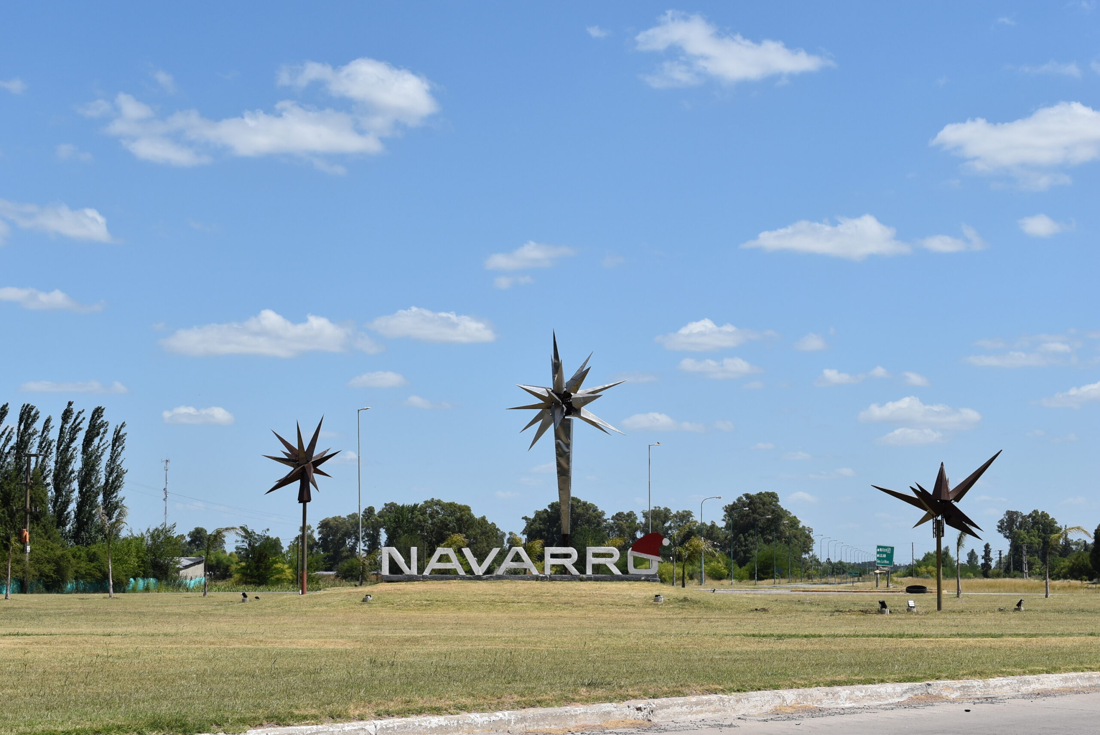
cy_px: 368
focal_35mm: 72
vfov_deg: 19.0
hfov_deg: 28.1
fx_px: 2202
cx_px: 550
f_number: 11
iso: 200
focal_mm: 48
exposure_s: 1/500
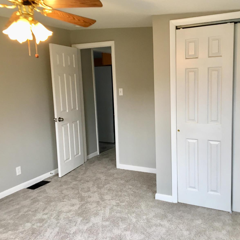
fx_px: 275
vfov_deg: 47.2
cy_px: 119
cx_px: 141
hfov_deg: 47.0
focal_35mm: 35
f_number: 2.2
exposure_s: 1/30
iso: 25
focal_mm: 4.15
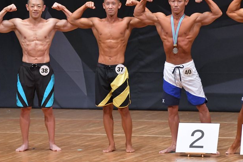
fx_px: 2402
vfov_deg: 3.9
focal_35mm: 356
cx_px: 96
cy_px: 68
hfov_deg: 5.8
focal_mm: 190
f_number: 5.6
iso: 6400
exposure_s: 1/400
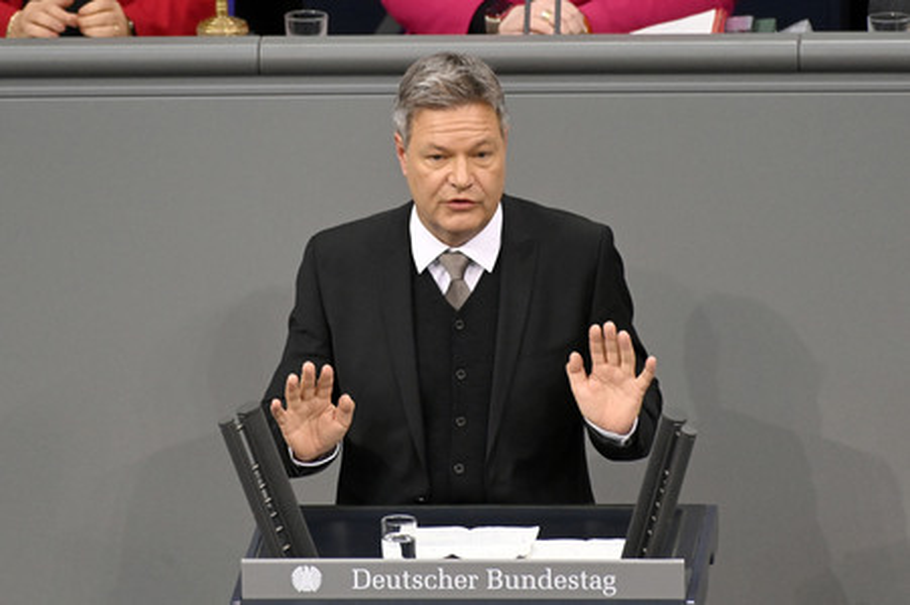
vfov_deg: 2.7
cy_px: 302
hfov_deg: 4.1
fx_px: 12629
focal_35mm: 500
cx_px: 455
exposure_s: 1/320
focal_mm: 500
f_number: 5.6
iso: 10000
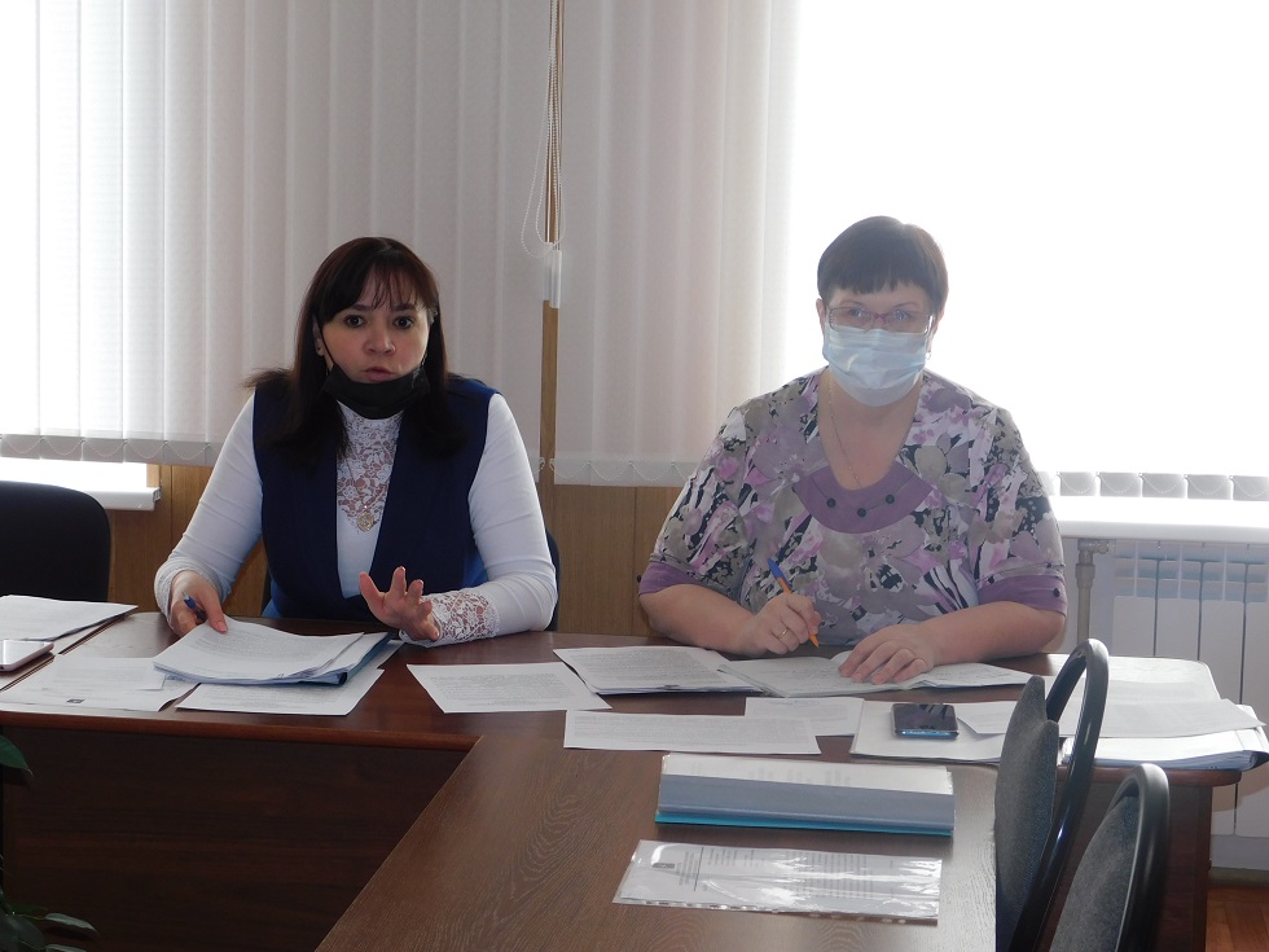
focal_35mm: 80
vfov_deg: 18.4
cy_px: 476
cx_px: 634
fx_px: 2933
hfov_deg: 24.4
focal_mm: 14.2
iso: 140
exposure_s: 1/60
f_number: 4.4
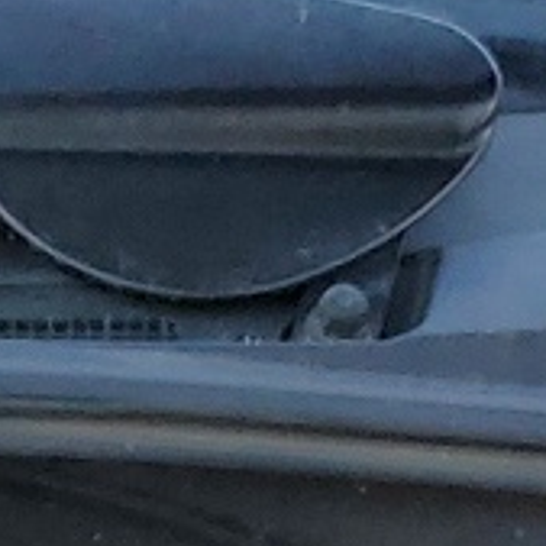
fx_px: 3872
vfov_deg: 7.3
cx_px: -391
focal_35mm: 217
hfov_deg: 7.8
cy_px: 1496
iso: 50
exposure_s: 1/625
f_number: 1.5
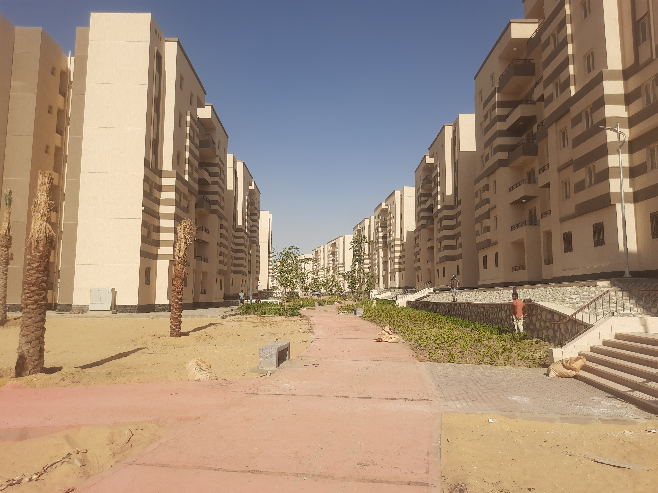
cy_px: 246
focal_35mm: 24
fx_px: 456
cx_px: 329
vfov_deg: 56.8
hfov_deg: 71.6
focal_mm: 5.23
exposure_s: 1/1272
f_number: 1.8
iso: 20
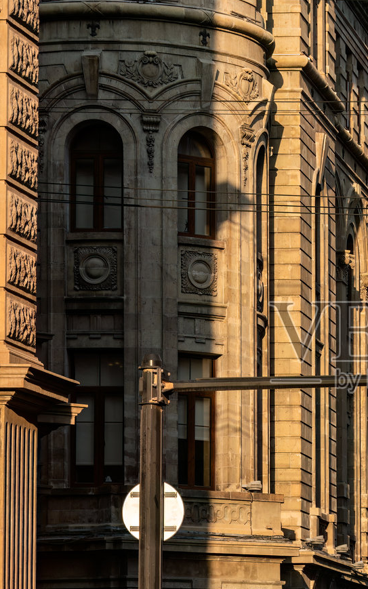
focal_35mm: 180
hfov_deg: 7.3
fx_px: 2889
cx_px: 383
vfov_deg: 11.6
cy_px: 348
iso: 100
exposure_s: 1/160
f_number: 8
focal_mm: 96
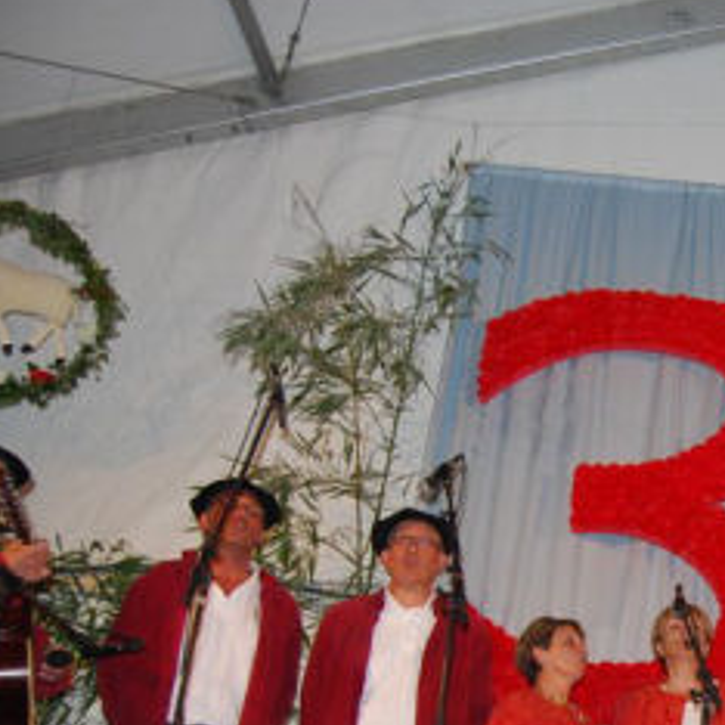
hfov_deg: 26.4
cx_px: 827
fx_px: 1398
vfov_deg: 28.3
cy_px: 603
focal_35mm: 59
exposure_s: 1/60
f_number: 3.5
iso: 200
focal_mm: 18
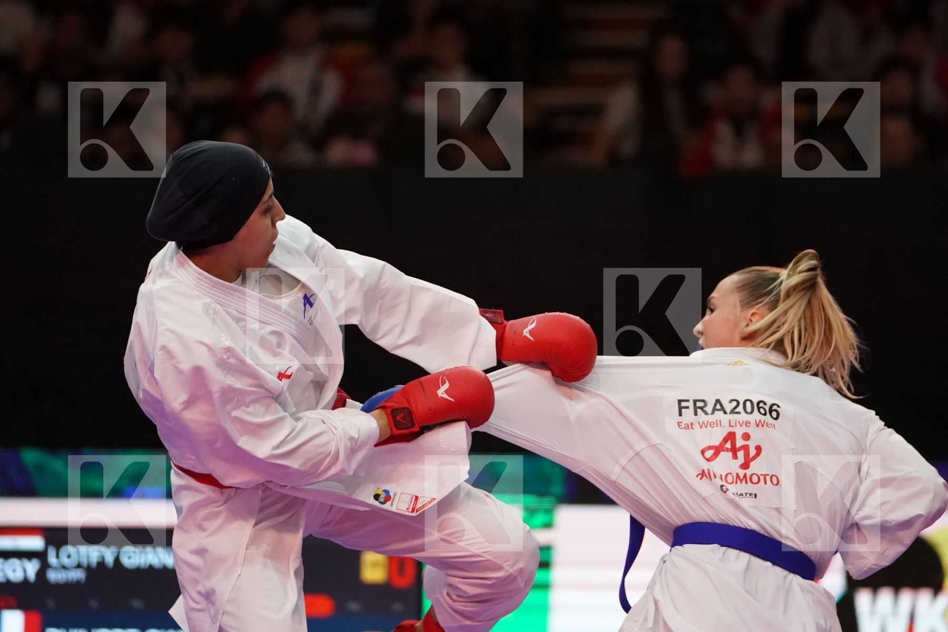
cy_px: 316
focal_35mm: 237
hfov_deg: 8.7
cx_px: 474
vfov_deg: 5.8
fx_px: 6241
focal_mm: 158
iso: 6400
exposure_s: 1/1000
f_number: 2.8
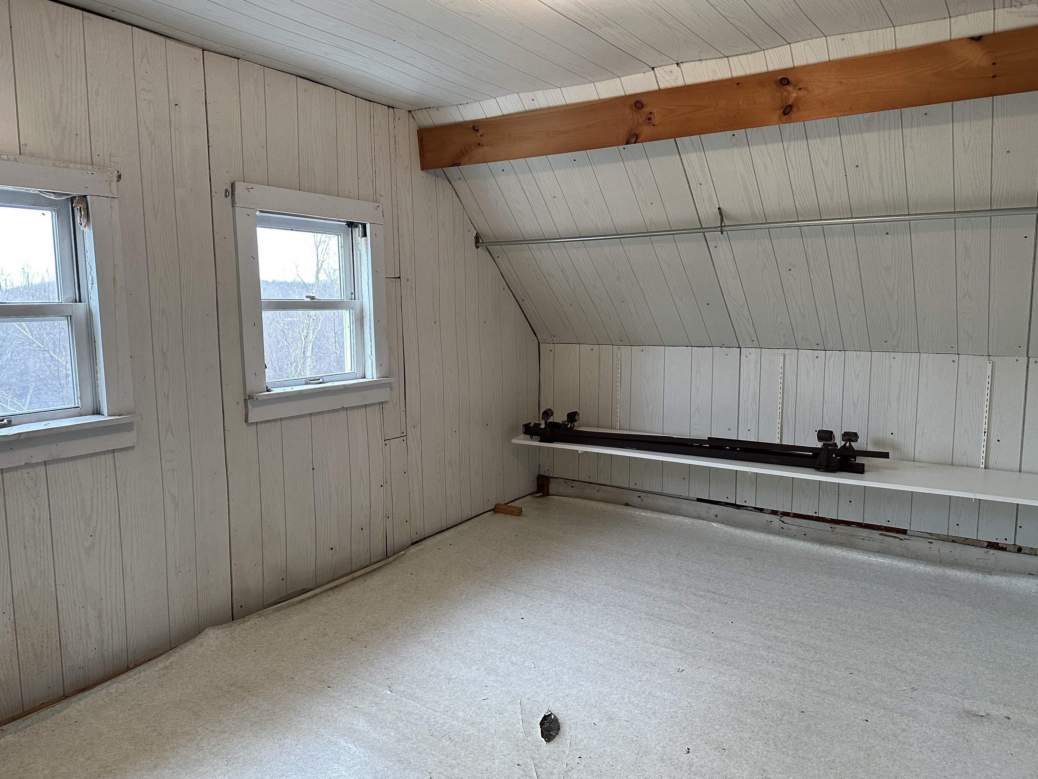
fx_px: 750
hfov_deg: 69.4
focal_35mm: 25
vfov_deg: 54.9
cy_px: 388
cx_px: 522
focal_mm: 6.86
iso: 200
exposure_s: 1/120
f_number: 1.78
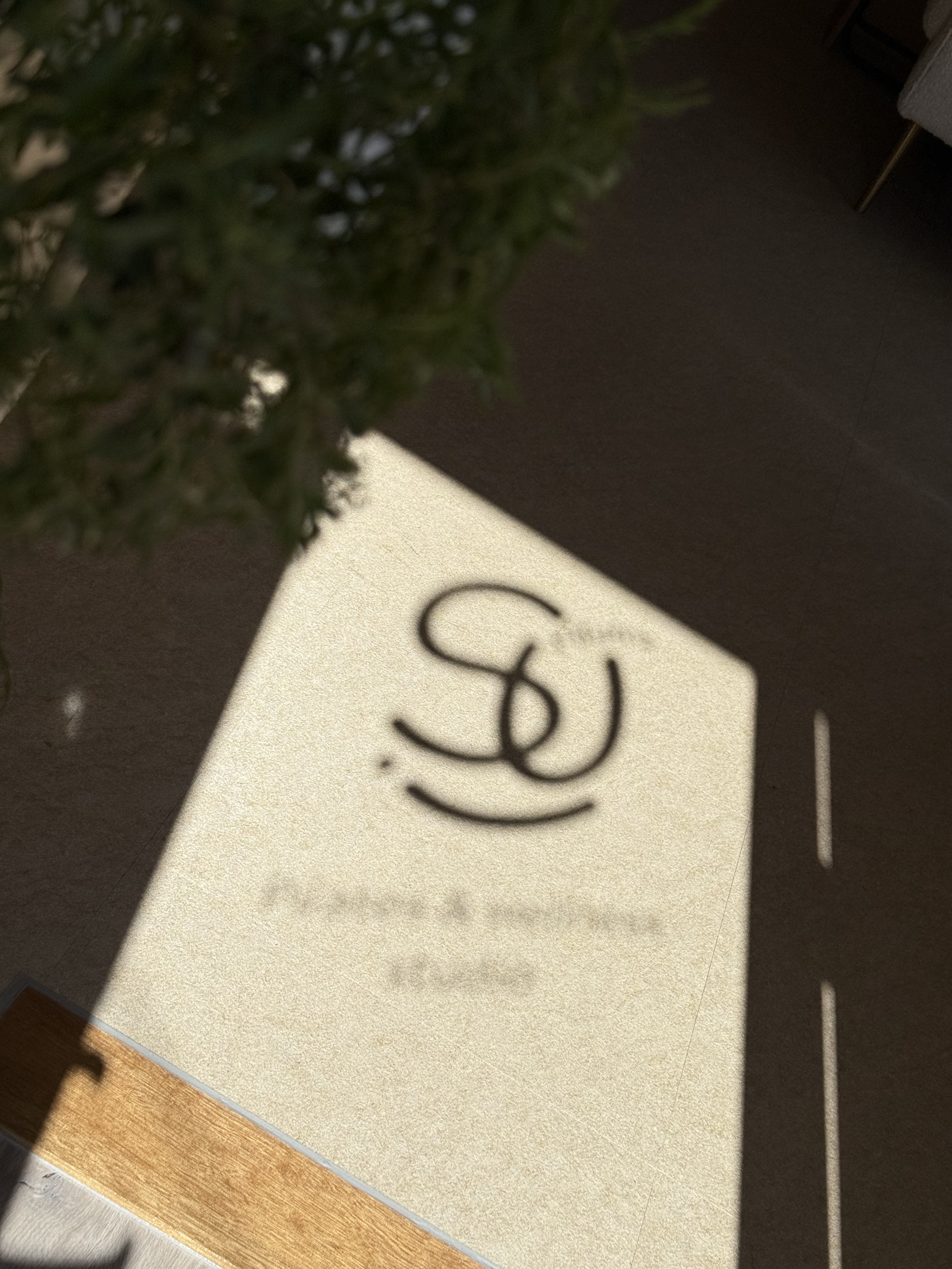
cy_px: 634
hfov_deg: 30.3
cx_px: 476
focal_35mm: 48
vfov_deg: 39.7
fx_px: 1760
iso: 64
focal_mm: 6.76
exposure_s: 1/7874
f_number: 1.78
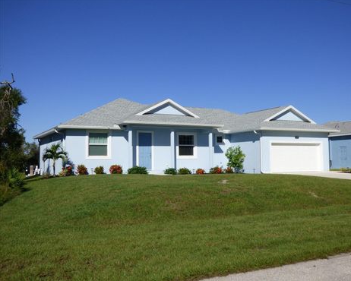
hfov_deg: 47.9
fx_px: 395
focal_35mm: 38
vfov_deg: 39.2
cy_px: 139
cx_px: 189
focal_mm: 6.18
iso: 100
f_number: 4.5
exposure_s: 1/1600
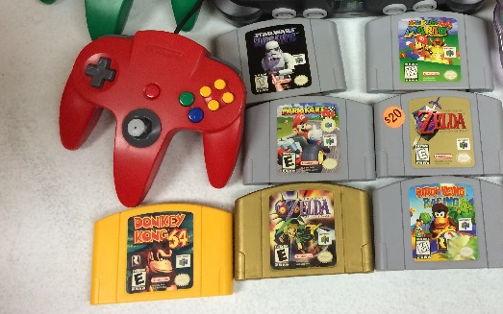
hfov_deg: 42.0
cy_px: 58
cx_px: 344
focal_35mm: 47
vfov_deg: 26.8
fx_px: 644
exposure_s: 1/30
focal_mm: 4.15
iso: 64
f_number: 2.2
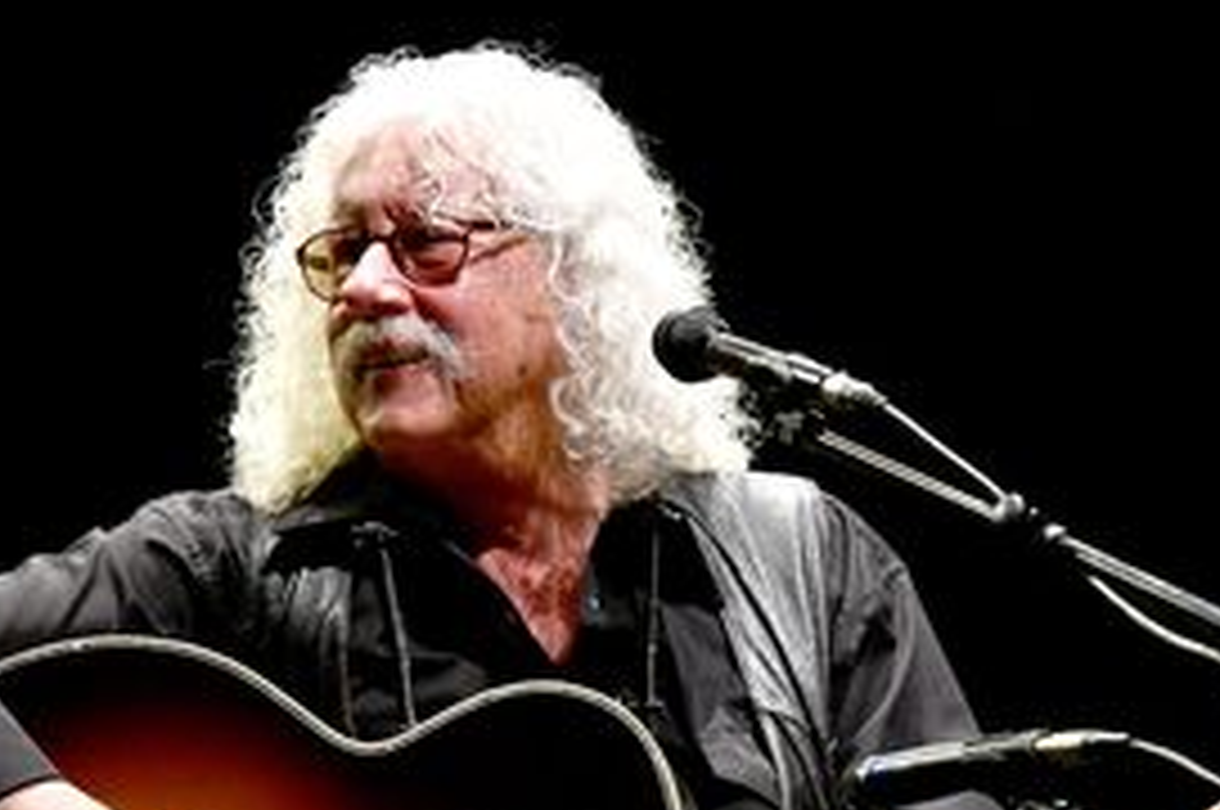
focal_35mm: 240
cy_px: 695
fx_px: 8123
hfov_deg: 8.6
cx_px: 716
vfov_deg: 5.7
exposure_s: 1/320
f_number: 4.5
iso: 3200
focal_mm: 130
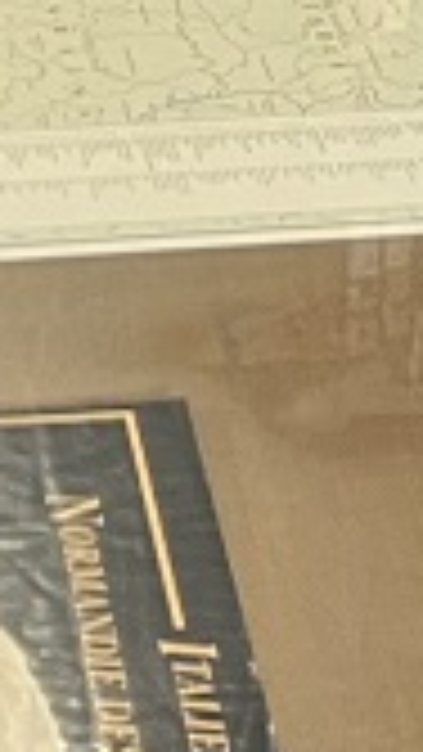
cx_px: 279
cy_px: -1090
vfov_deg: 9.3
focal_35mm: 205
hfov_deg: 5.9
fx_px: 4086
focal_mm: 5.7
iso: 160
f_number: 1.5
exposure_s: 1/50
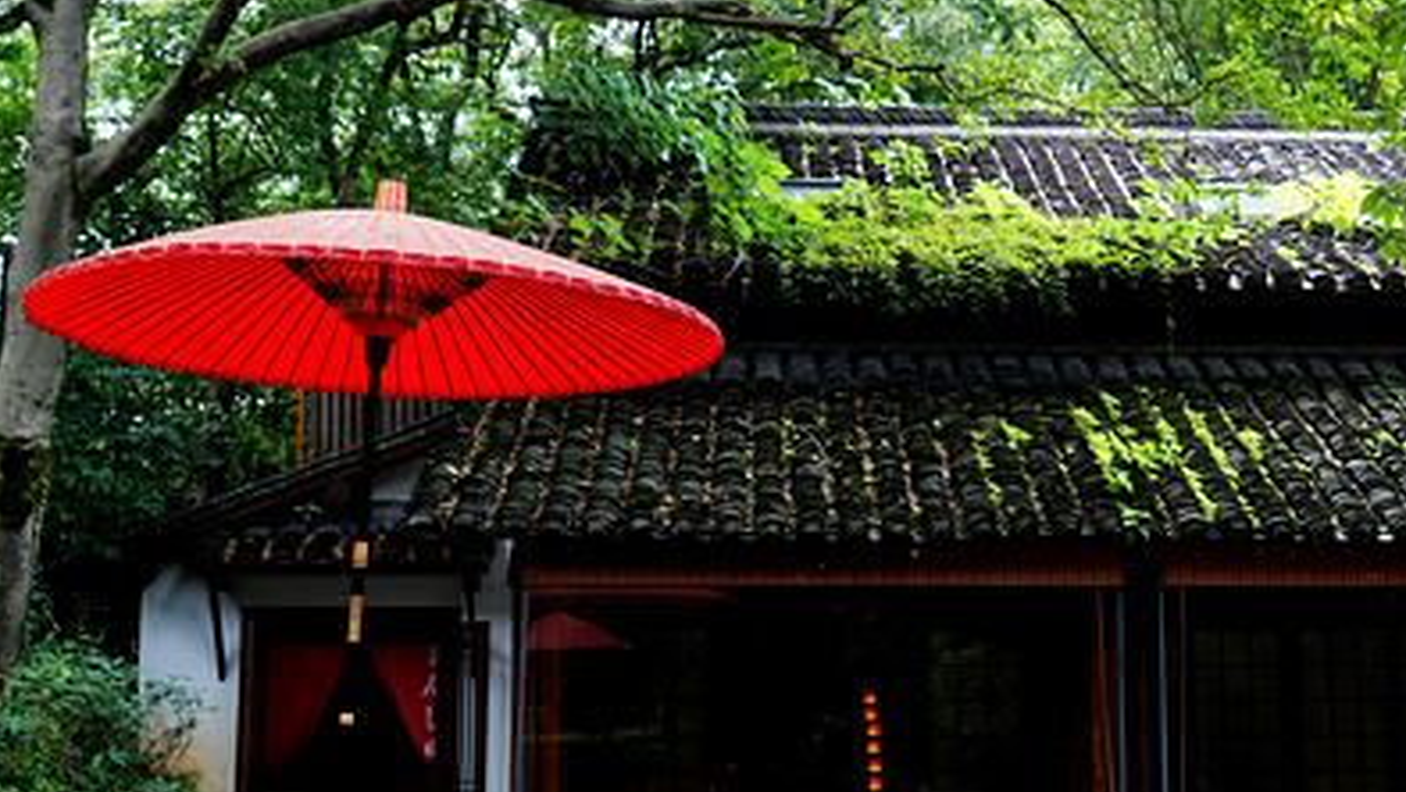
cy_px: 469
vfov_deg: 21.8
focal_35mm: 55
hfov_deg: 37.4
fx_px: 2051
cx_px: 942
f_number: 9
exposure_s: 1/13
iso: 160
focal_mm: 30
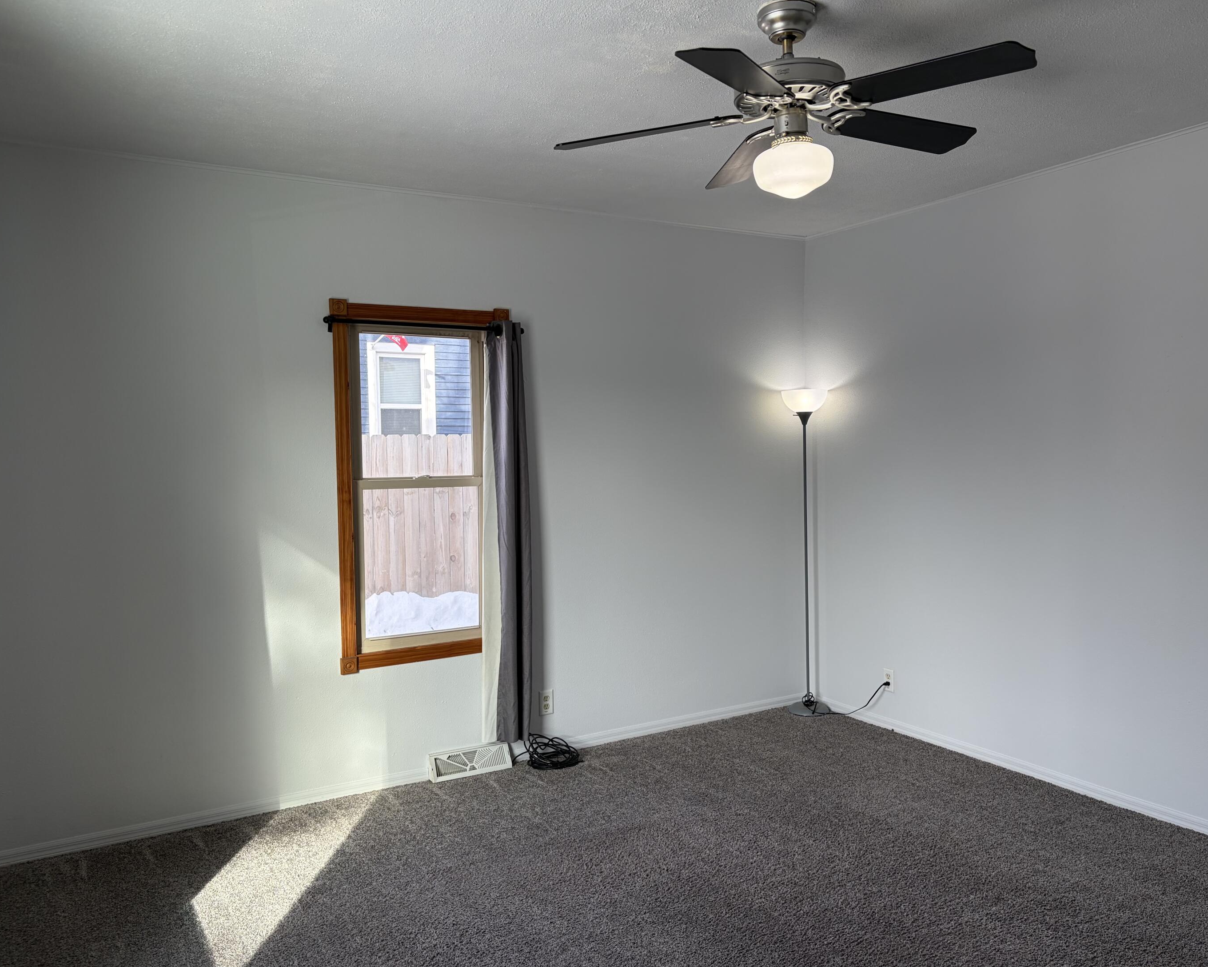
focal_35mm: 28
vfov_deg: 51.5
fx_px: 1001
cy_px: 492
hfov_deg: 62.1
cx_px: 647
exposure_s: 1/209
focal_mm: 5.96
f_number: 1.6
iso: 50
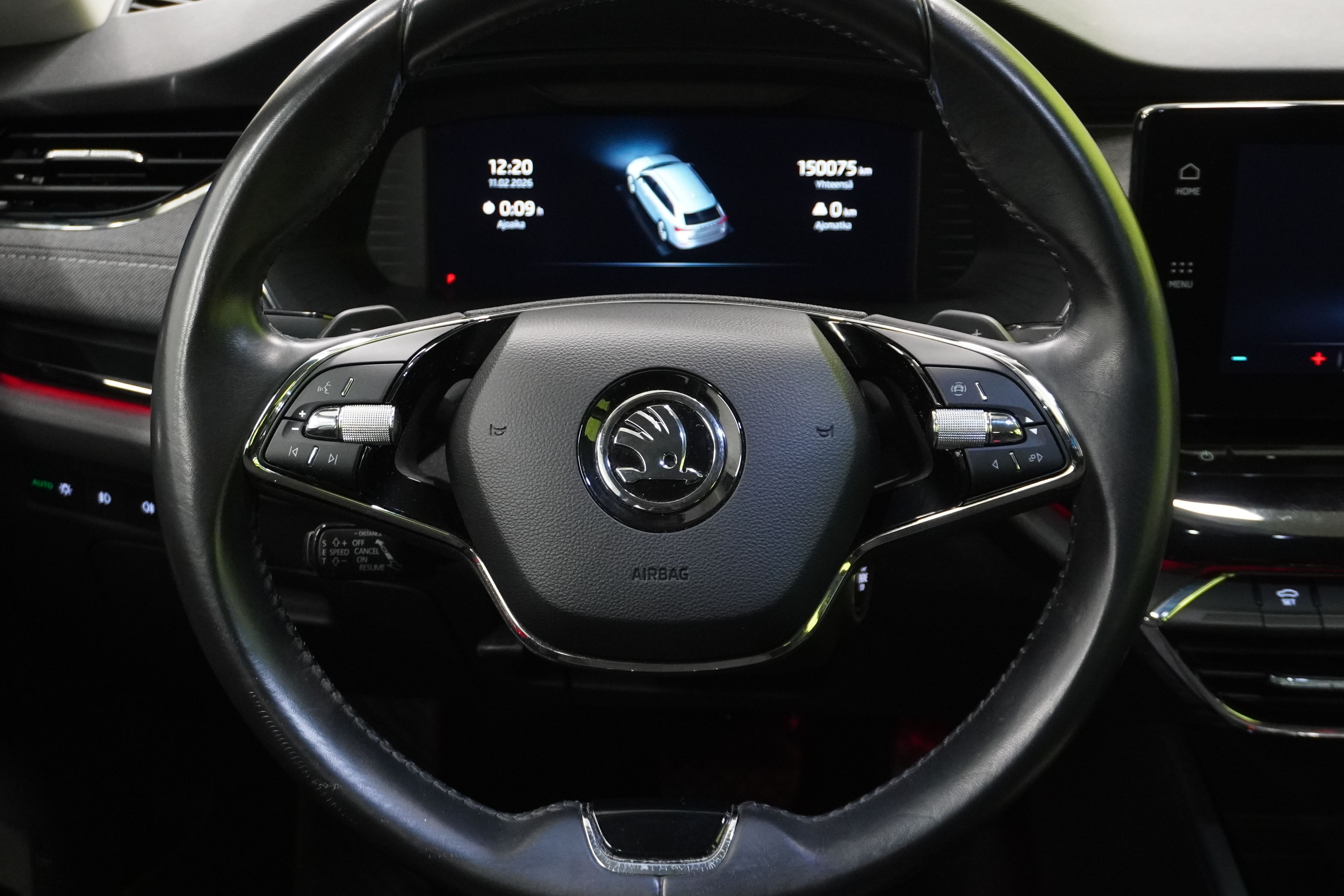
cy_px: 407
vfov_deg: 27.7
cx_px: 651
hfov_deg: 40.6
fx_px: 1816
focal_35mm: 49
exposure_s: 1/40
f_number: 4.5
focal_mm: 25
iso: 2500
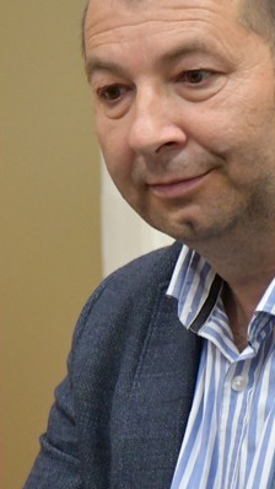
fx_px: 5235
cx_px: 129
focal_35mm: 404
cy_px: 221
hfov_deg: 3.0
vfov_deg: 5.3
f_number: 5.6
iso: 5000
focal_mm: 100
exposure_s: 1/125
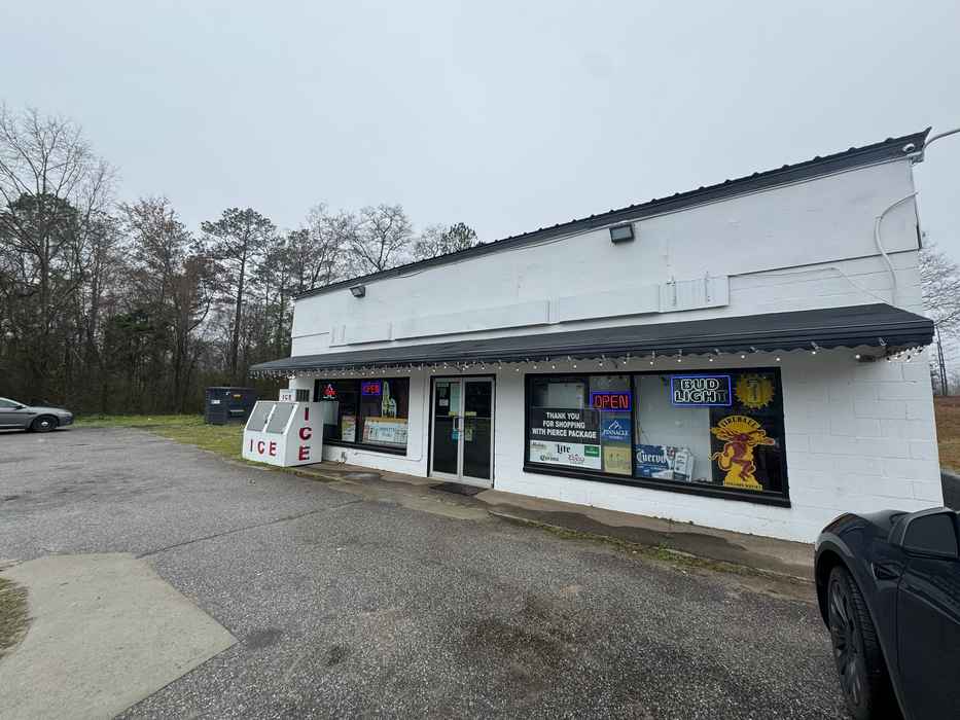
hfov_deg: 102.1
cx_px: 480
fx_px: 388
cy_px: 360
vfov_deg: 85.7
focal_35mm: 14
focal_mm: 2.22
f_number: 2.2
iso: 40
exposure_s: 1/771
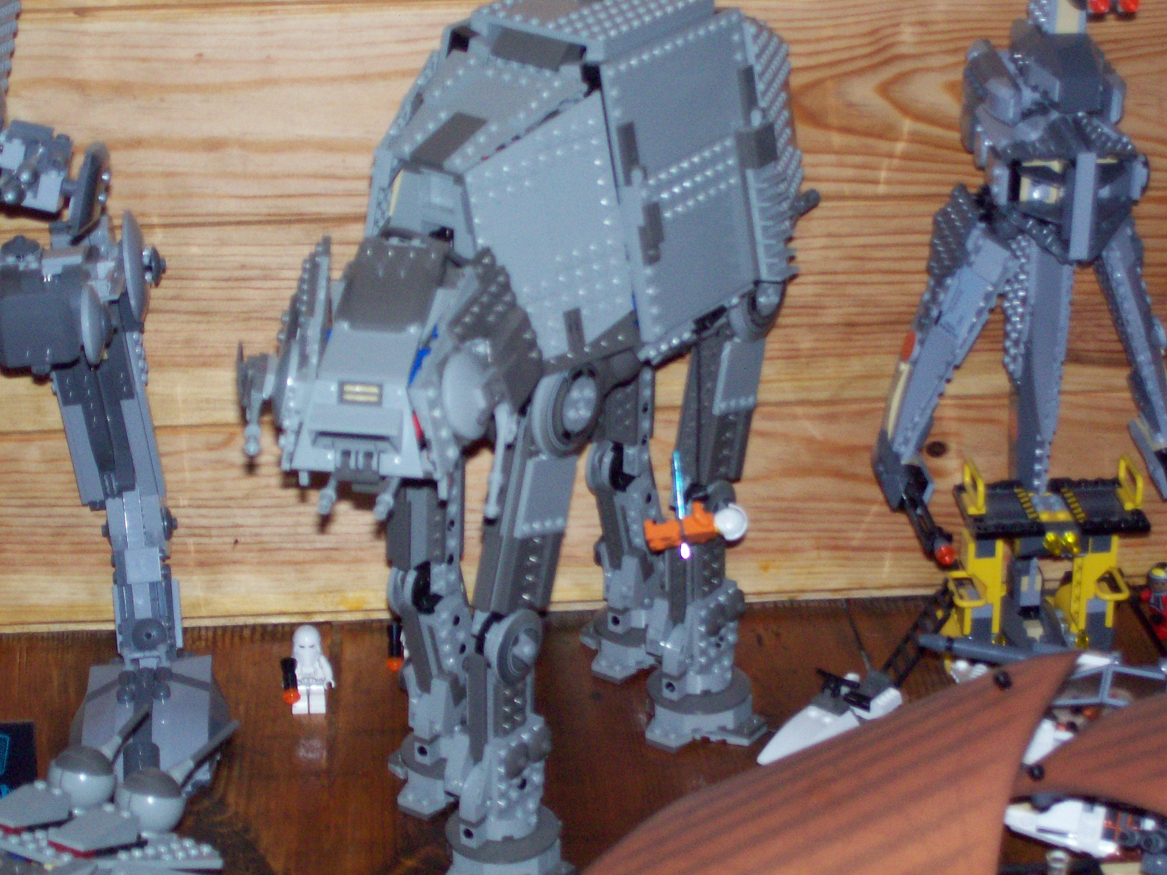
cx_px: 584
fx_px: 2932
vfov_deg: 17.0
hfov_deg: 22.5
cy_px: 438
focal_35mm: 87
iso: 140
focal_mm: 14.3
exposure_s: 1/109
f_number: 4.3
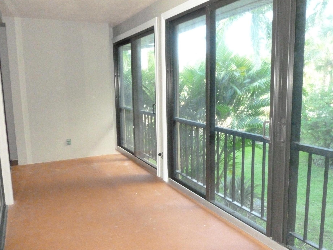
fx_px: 298
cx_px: 182
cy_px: 137
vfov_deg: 45.4
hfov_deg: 58.3
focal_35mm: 31
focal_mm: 5
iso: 1250
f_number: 3.3
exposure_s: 1/60
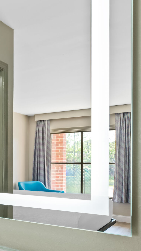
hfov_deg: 15.8
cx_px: -119
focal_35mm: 64
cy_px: 158
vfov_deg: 32.7
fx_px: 425
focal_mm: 27
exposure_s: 1/8
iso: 250
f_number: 9
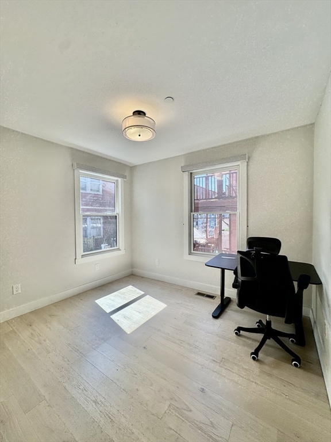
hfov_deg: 85.7
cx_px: 166
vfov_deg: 102.1
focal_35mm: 14
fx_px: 178
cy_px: 221
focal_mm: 2.22
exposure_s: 1/208
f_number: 2.2
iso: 40
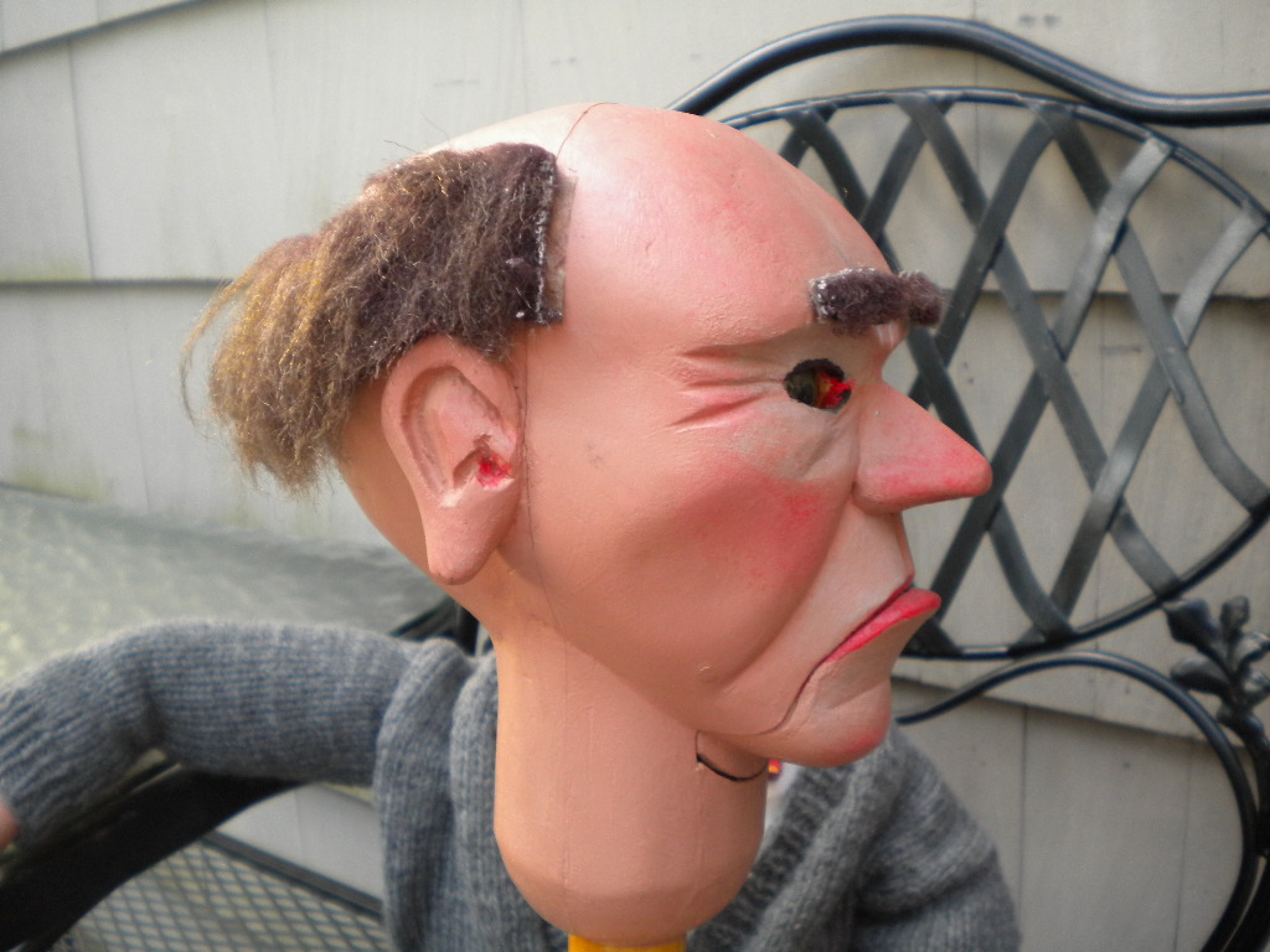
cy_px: 476
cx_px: 635
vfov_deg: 40.7
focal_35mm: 35
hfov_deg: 52.6
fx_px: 1284
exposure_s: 1/56.4
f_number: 3.1
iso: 196
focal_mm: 6.3
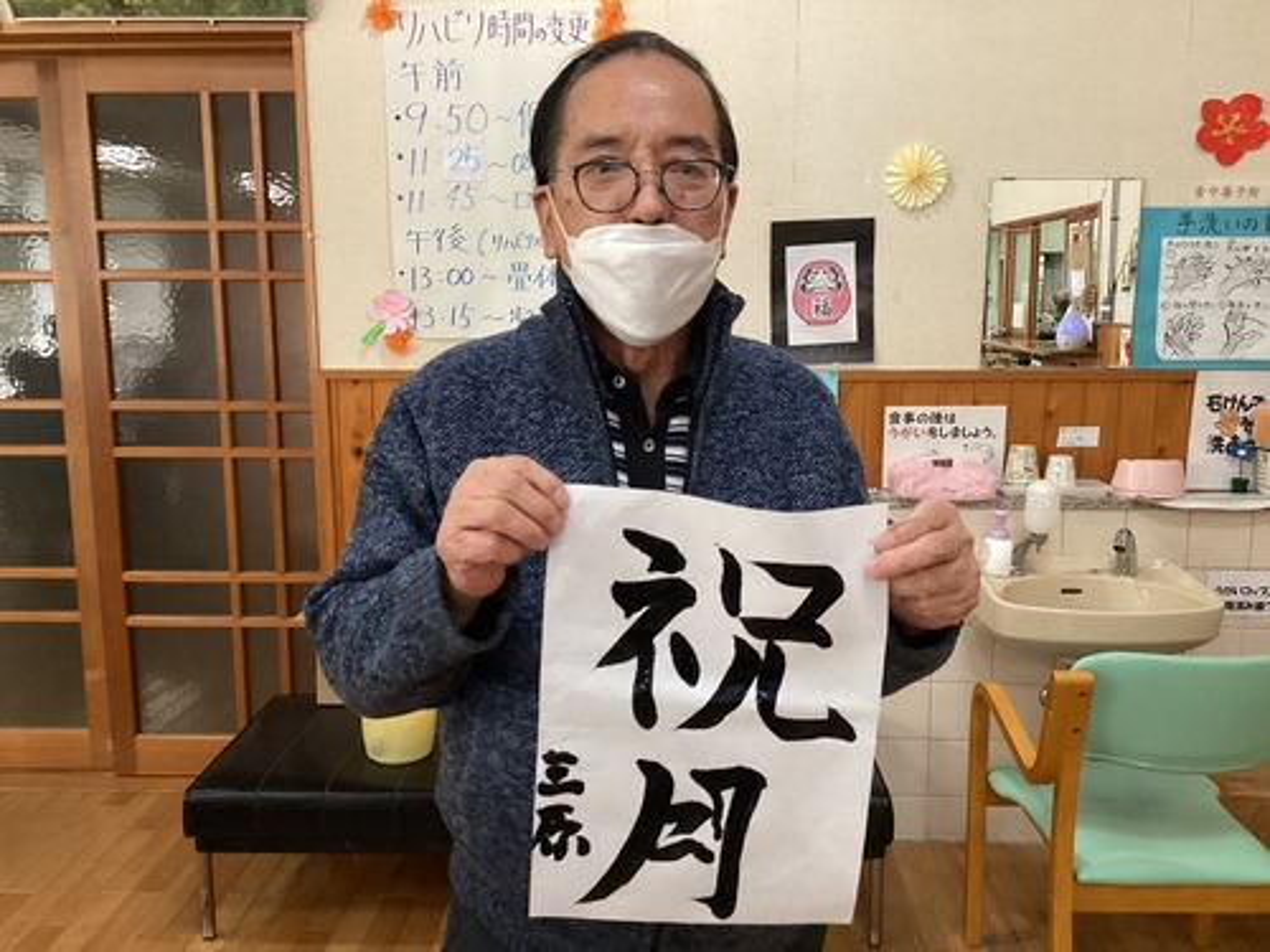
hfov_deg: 58.4
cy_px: 476
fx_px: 1137
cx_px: 635
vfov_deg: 45.4
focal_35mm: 31
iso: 250
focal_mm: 3.3
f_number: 2.4
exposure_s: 1/60
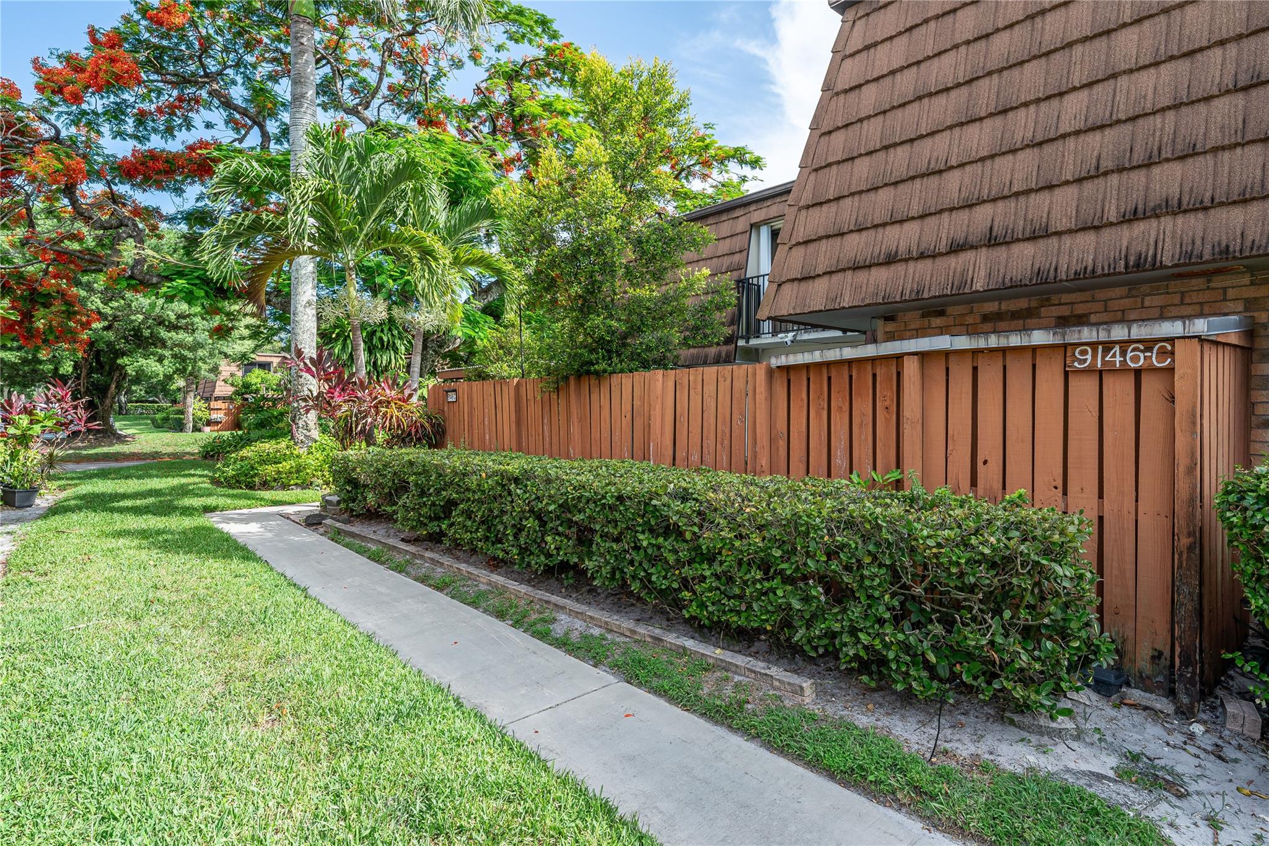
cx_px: 634
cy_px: 423
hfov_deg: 86.9
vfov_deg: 64.5
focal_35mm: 19
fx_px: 670
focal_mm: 19
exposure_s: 1/250
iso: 200
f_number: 8
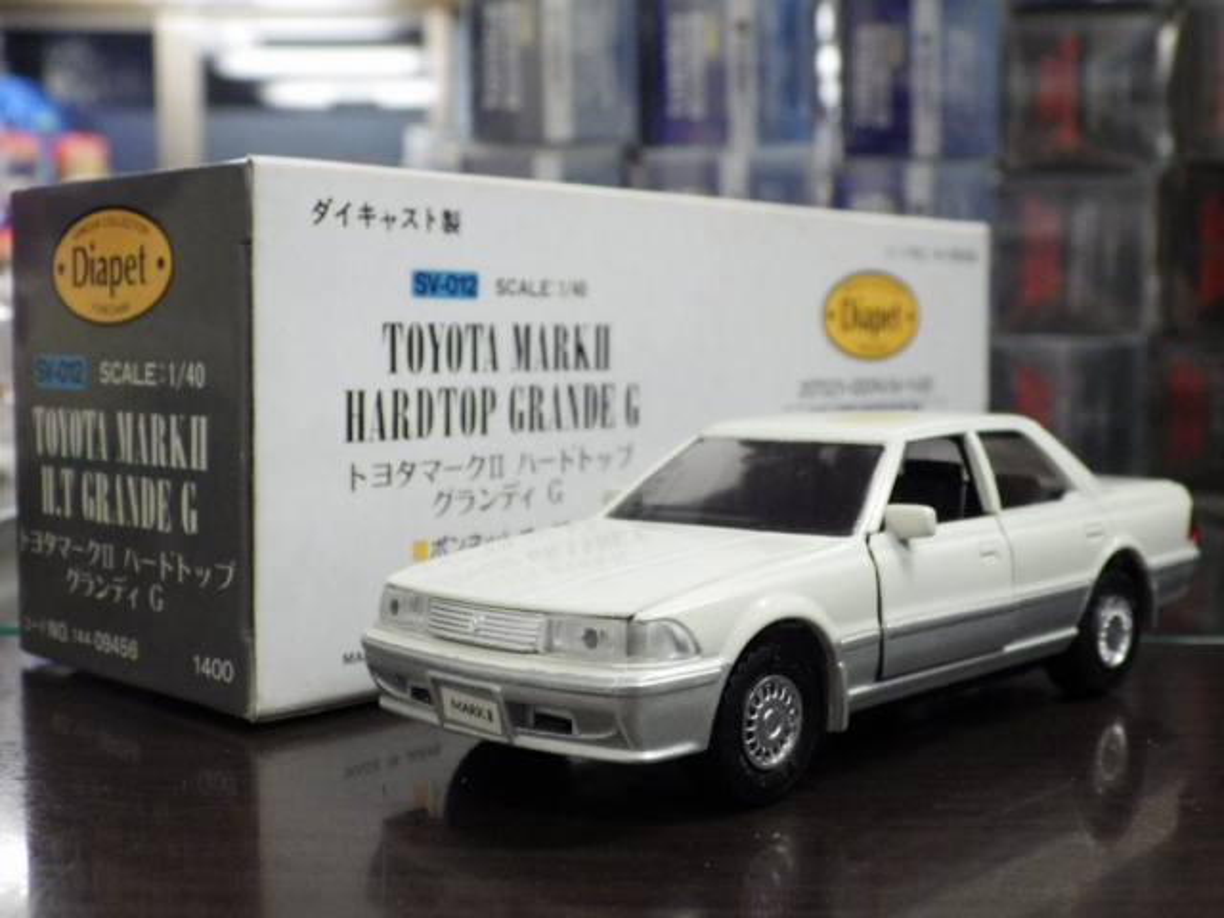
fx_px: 1768
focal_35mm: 50
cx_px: 612
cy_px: 459
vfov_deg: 29.1
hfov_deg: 38.2
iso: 800
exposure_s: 1/50
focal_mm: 9
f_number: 3.8
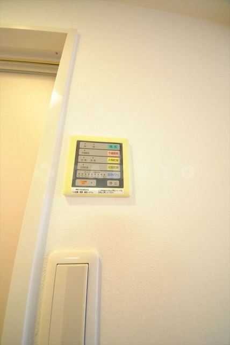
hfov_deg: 90.1
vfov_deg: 112.6
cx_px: 115
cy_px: 172
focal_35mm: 12
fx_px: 115
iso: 1600
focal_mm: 8
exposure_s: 1/30
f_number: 4.5
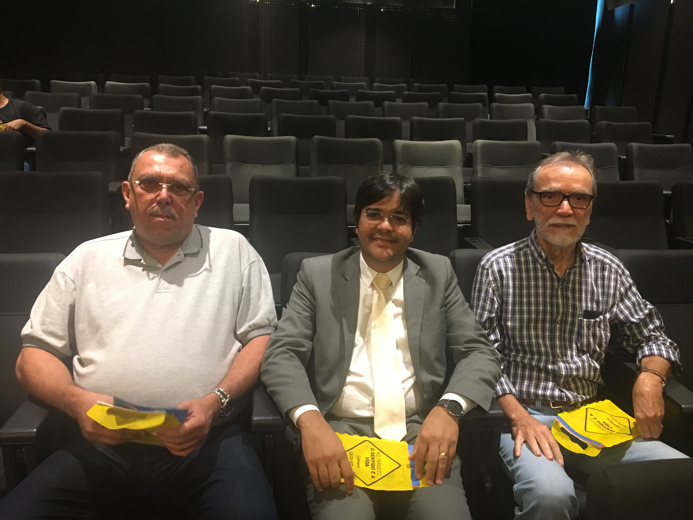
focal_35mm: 29
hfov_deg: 61.7
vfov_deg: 48.2
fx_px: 581
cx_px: 346
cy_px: 260
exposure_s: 1/20
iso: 200
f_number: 2.2
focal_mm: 4.15
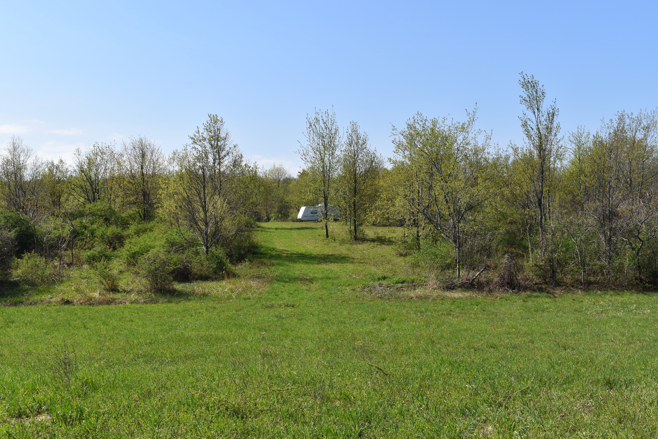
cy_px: 220
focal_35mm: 39
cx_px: 329
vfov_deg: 34.2
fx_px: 713
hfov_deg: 49.5
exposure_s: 1/400
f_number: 10
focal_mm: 26
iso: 200
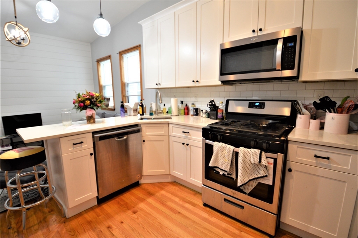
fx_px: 149
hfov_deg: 100.4
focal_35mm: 15
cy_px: 119
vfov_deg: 77.2
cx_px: 179
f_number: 3.5
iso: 400
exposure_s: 1/50
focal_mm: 10
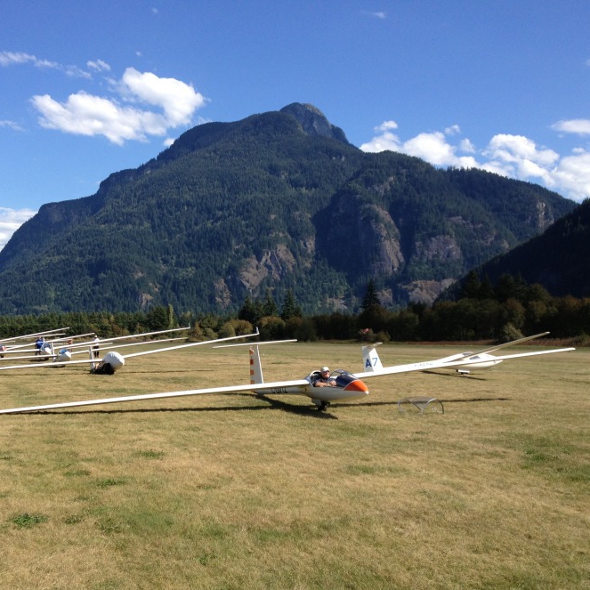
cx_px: 220
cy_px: 299
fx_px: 810
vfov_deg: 40.0
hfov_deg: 39.7
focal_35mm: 42
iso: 50
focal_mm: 4.28
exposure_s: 1/1255
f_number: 2.4
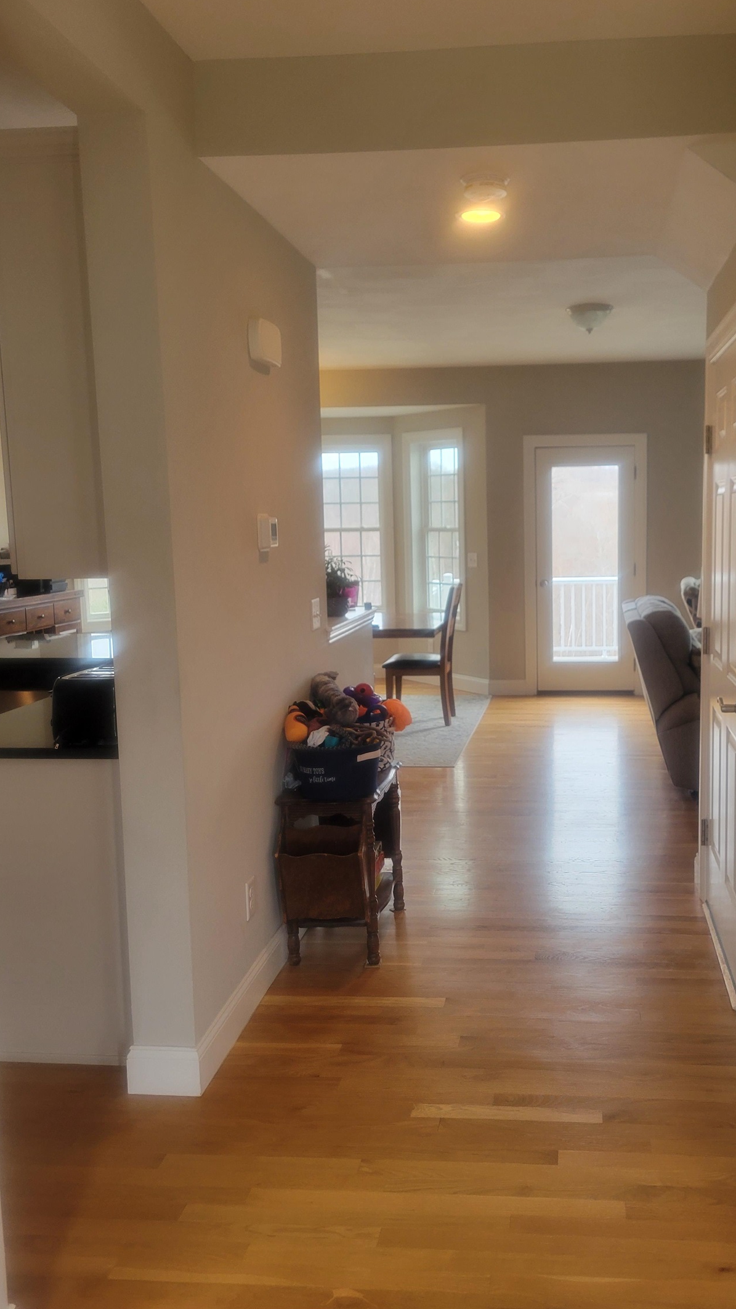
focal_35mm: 29
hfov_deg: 39.7
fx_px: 1006
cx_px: 495
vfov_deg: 66.1
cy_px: 649
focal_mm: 5.4
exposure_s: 1/120
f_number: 1.8
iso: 100
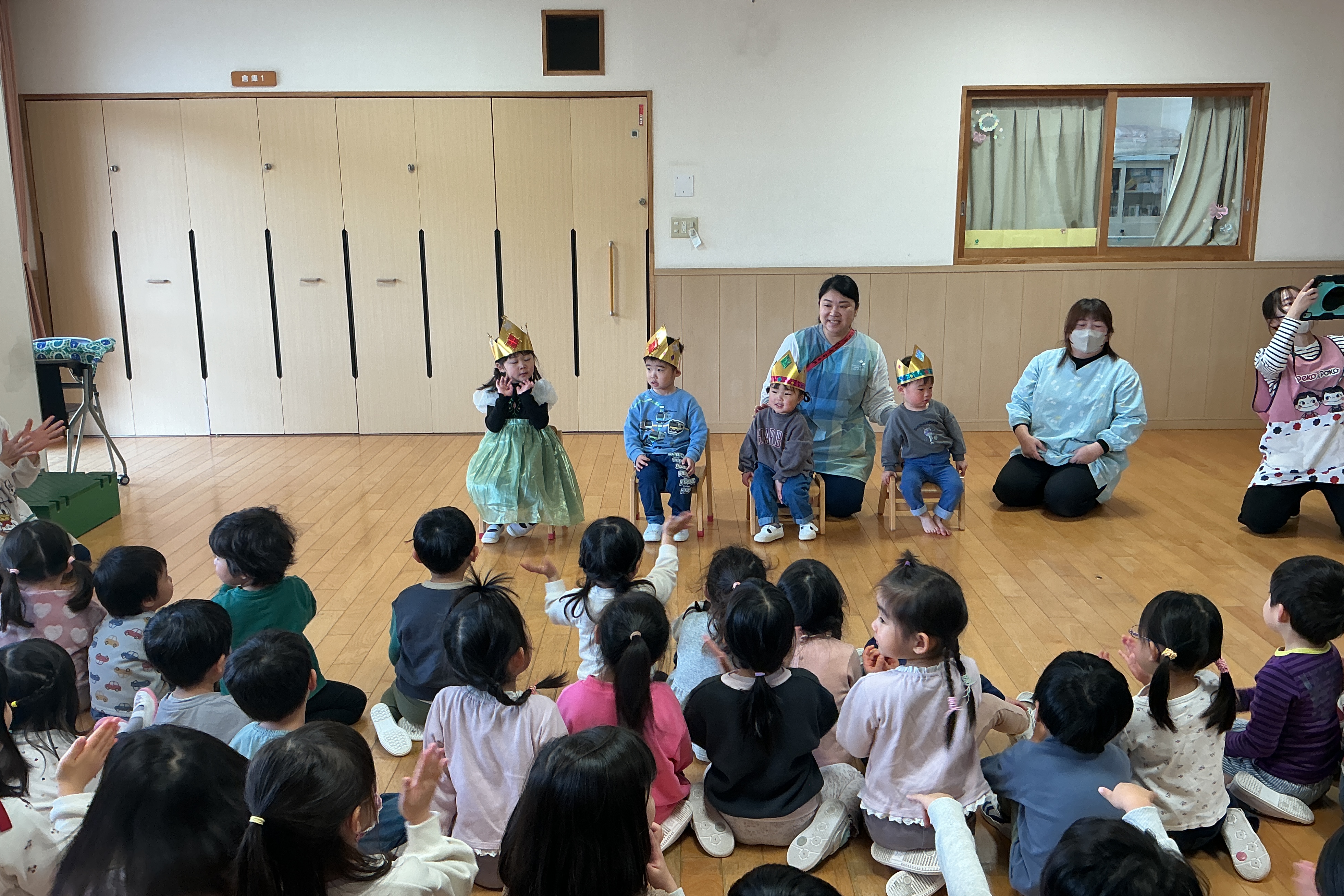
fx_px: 1157
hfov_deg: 60.3
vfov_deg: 42.3
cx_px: 670
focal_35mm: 31
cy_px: 439
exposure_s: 1/60
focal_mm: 3
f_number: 1.8
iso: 50
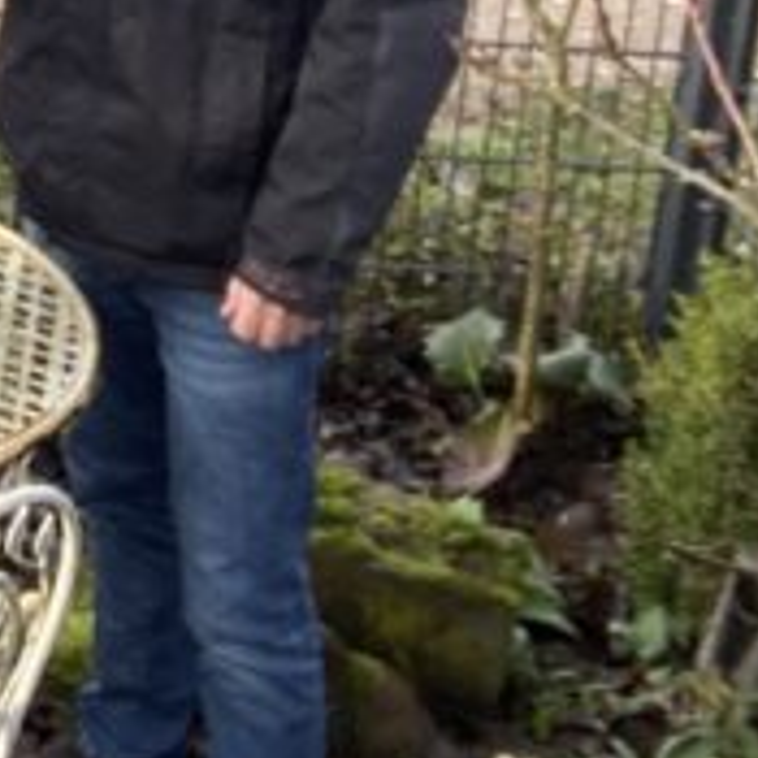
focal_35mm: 89
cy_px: -398
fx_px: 2205
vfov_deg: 17.4
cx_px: -368
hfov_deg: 17.6
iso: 32
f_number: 2.2
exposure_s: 1/122
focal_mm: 2.71
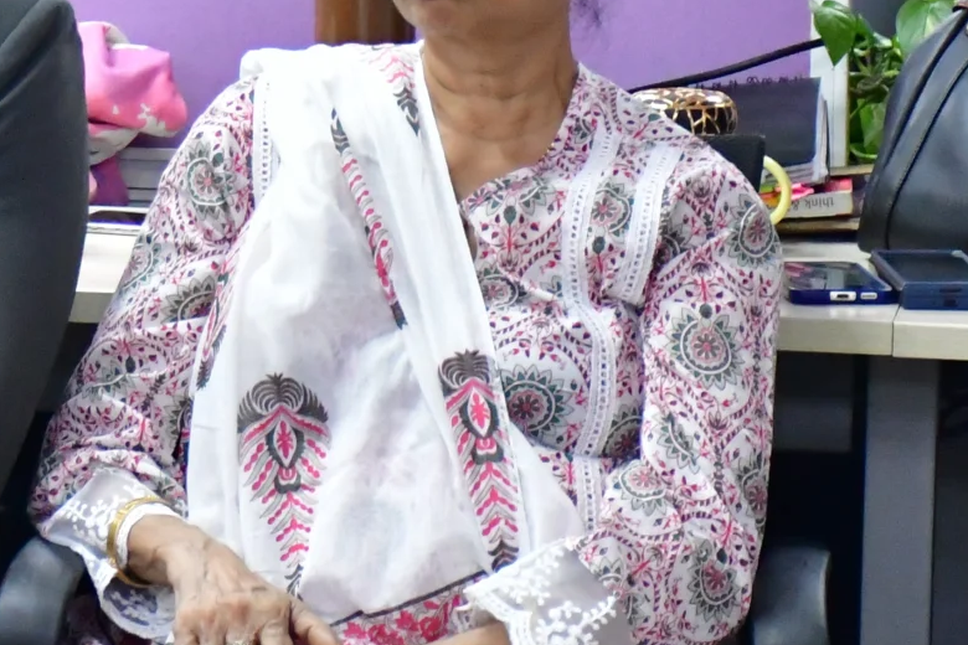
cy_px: -24
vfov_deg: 5.4
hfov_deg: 8.0
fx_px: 6883
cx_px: -34
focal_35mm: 256
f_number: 4.8
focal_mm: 52
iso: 4000
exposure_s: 1/125
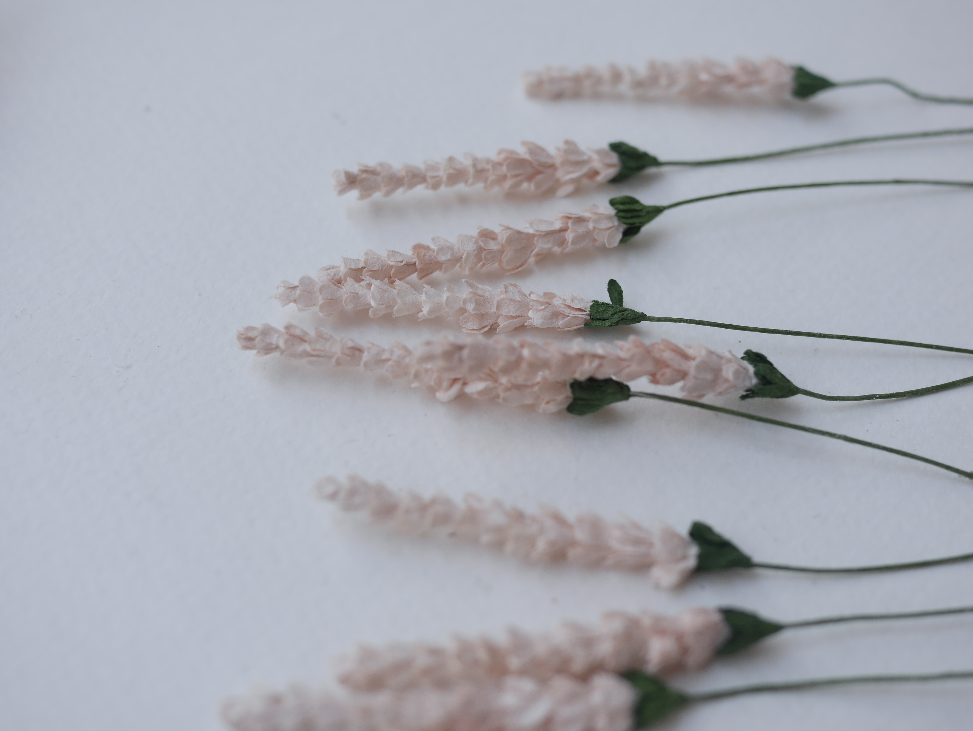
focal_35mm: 40
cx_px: 486
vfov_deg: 36.0
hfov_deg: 46.8
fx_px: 1125
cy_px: 366
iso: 200
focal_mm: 20
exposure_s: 1/250
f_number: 2.8
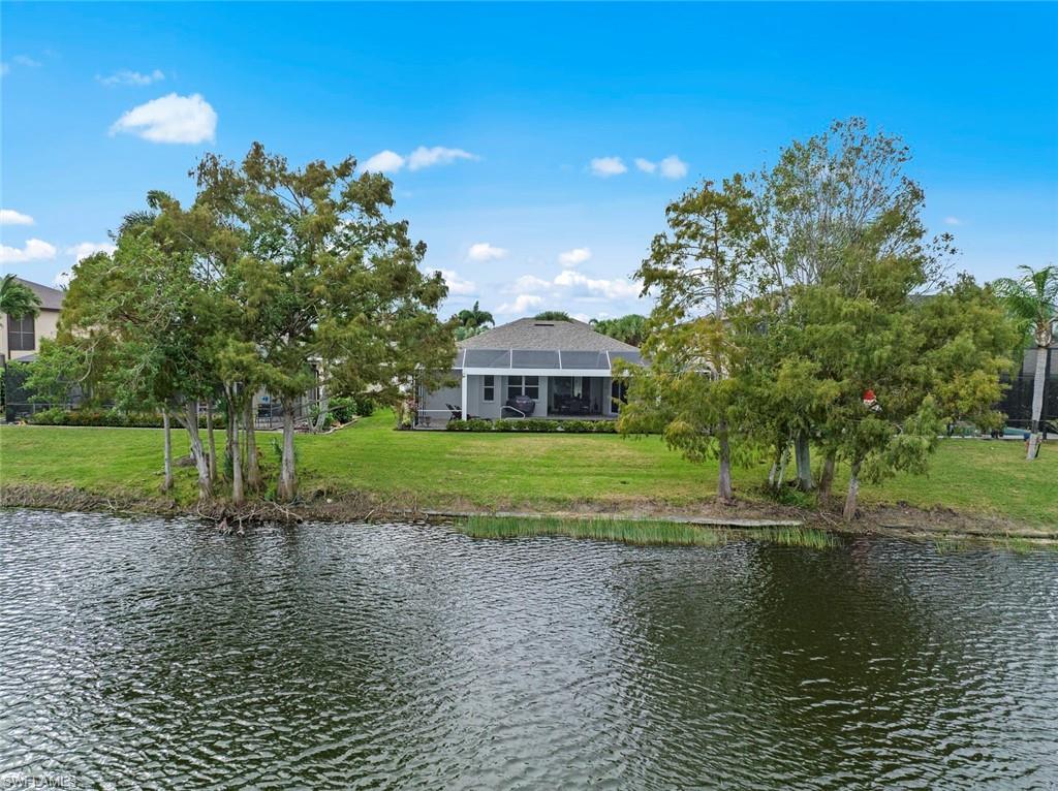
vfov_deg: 56.7
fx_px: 733
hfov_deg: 71.6
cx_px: 529
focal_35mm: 24
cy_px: 396
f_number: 2.8
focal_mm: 12.29
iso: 170
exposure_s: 1/2500
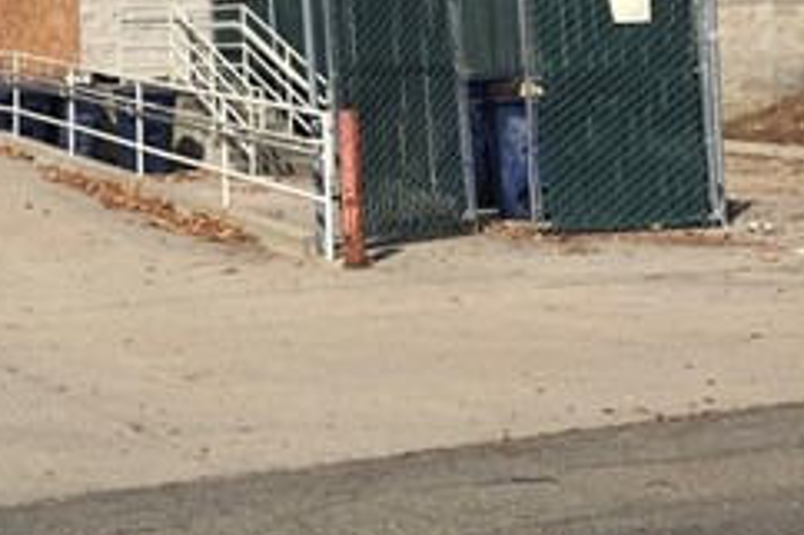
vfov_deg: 16.9
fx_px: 1718
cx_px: 33
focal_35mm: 77
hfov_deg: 25.3
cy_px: -110
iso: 20
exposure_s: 1/4425
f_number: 1.8
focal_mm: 4
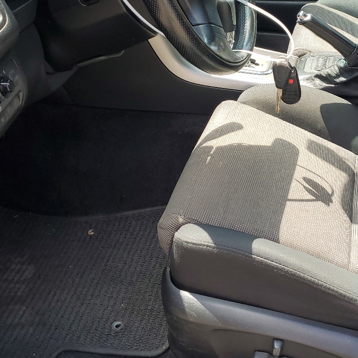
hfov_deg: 33.0
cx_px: 252
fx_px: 597
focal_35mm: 51
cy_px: 101
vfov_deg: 32.9
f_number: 1.5
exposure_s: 1/500
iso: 50
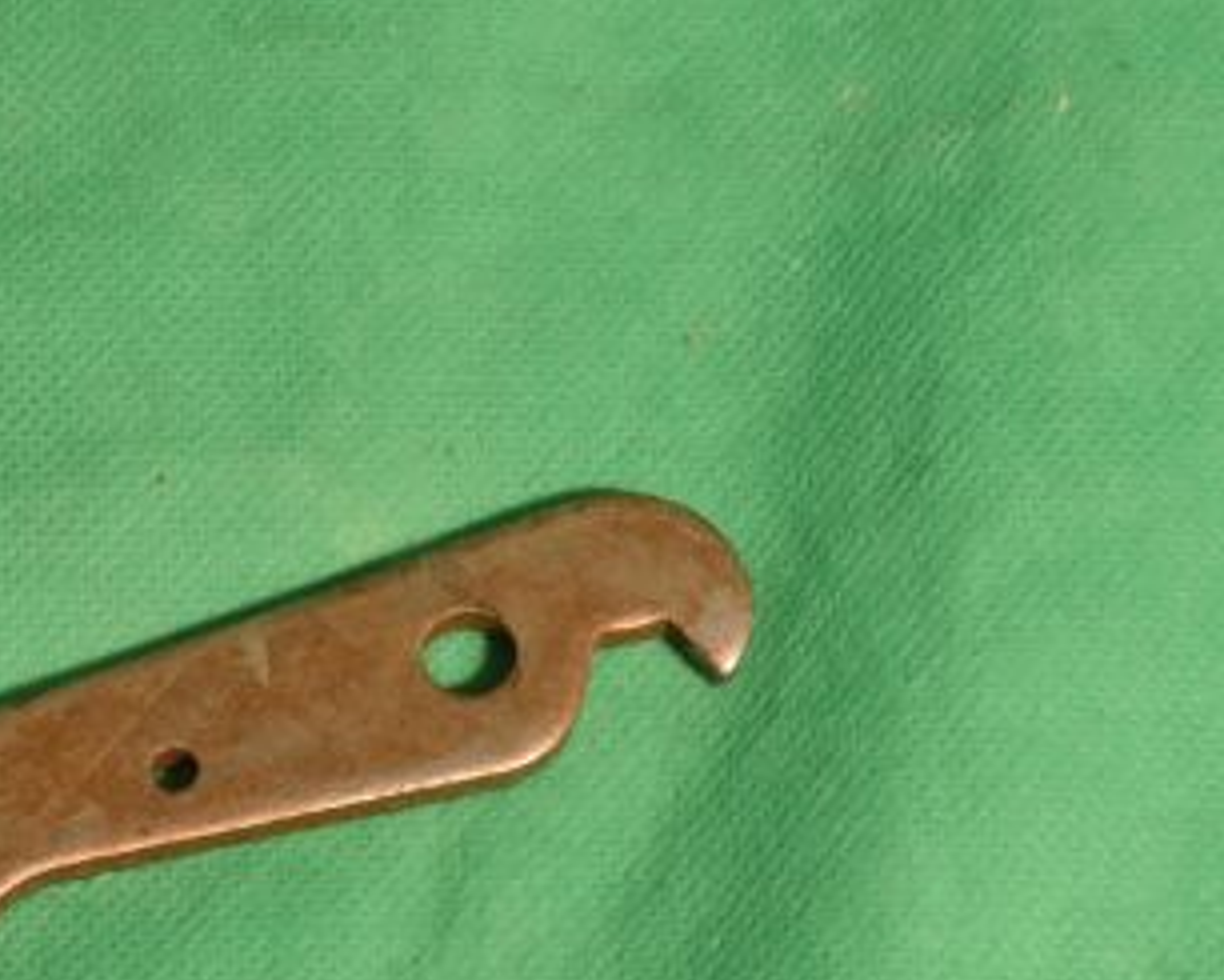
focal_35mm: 152
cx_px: 352
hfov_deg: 12.7
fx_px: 5505
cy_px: 656
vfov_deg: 10.2
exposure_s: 1/100
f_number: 16
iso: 2800
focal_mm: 55
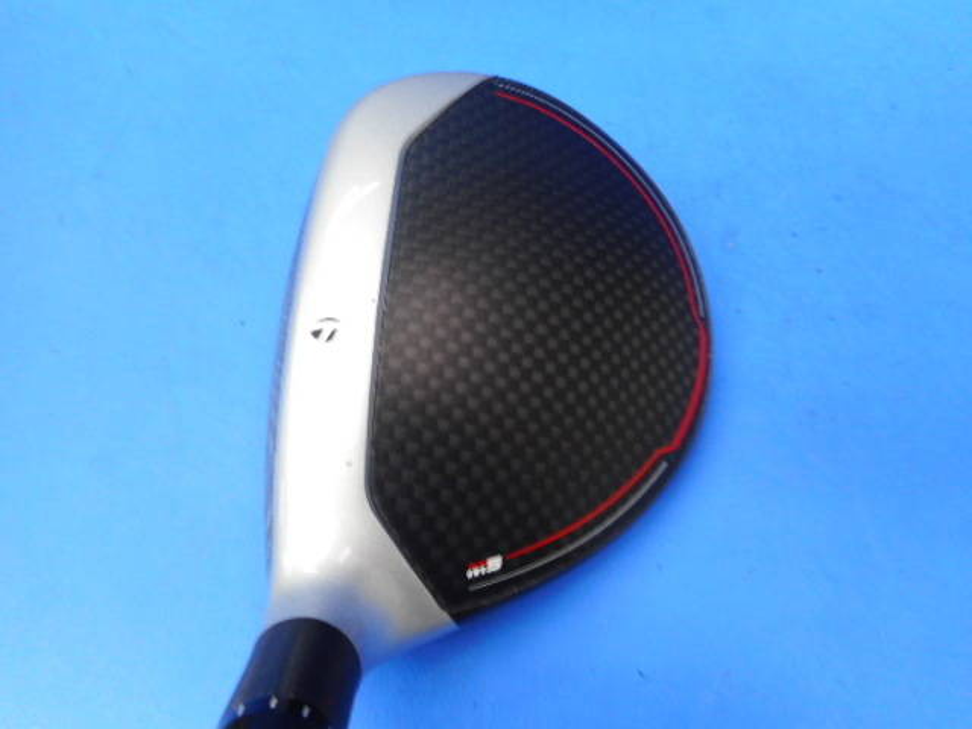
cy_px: 364
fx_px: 702
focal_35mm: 25
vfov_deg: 54.9
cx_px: 486
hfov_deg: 69.4
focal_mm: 4.5
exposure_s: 1/30
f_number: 3.7
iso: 140
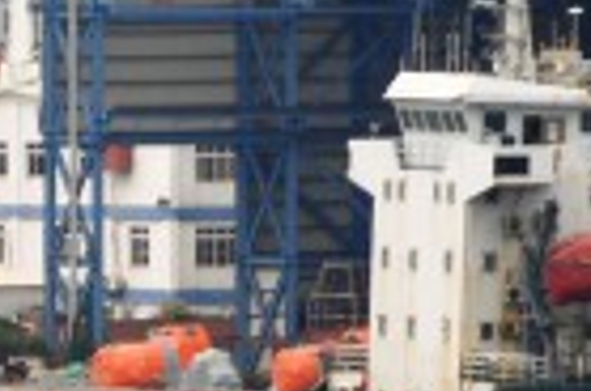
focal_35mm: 1514
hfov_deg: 1.4
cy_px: 351
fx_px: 24796
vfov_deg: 0.9
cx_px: -536
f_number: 6
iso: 320
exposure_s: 1/500
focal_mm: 175
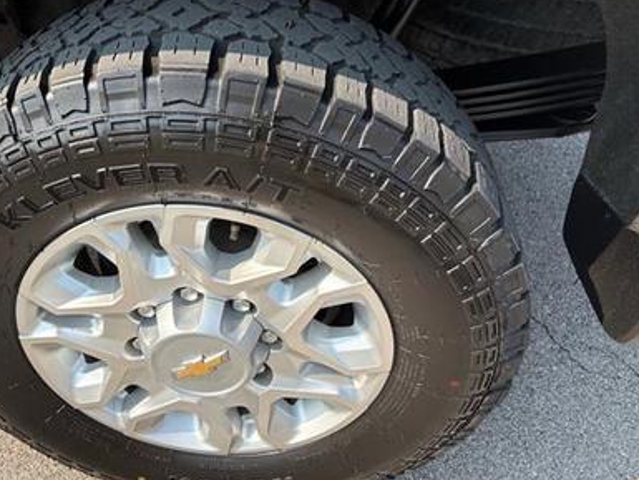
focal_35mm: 34
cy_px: 239
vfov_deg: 41.8
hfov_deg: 53.1
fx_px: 628
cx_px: 224
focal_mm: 5.96
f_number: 1.6
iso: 50
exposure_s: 1/1239
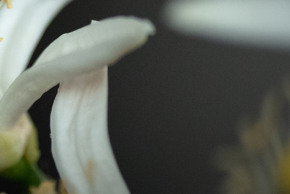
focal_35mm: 862
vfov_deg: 1.6
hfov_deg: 2.4
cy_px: 15
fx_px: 6945
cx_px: 46
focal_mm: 220
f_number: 5
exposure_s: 1/640
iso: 2500
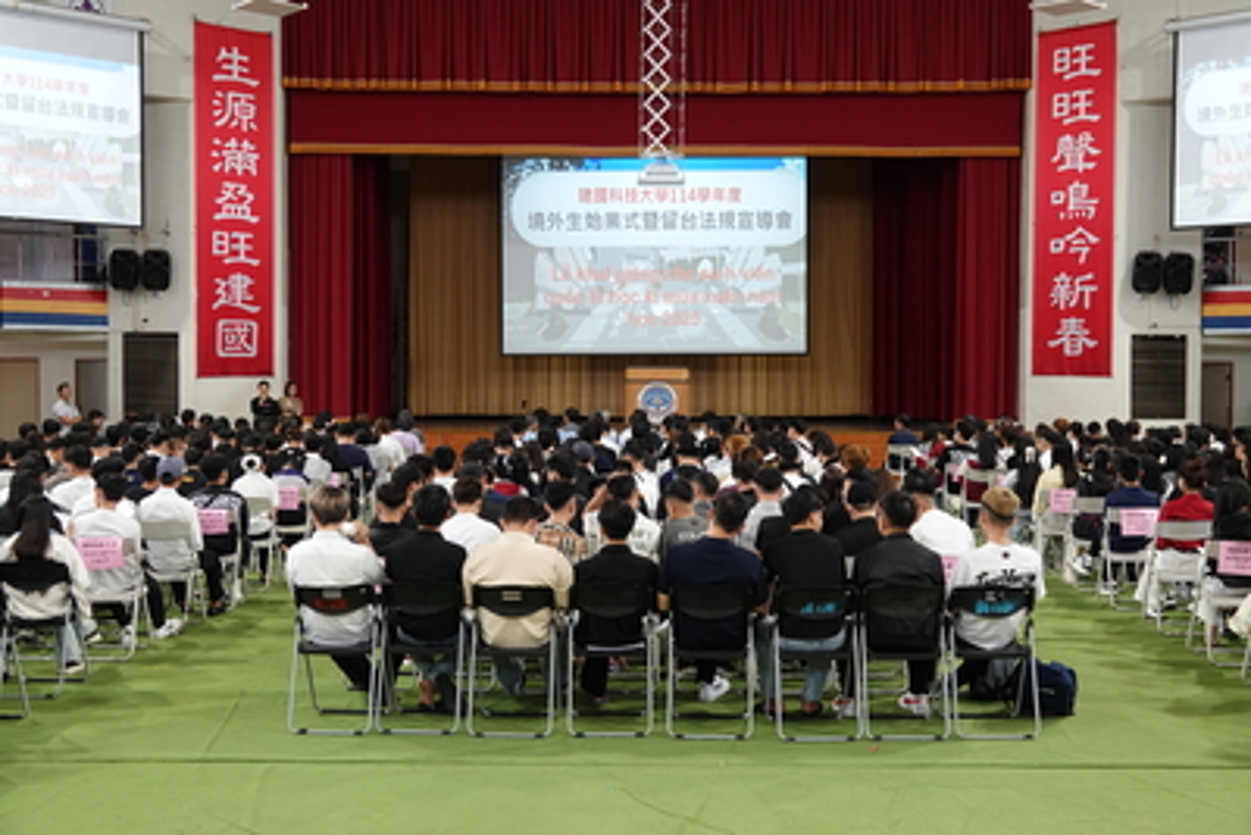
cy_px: 418
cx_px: 626
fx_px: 1495
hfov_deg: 45.4
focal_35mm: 43
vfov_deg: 31.2
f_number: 3.2
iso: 400
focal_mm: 15.73
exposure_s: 1/50
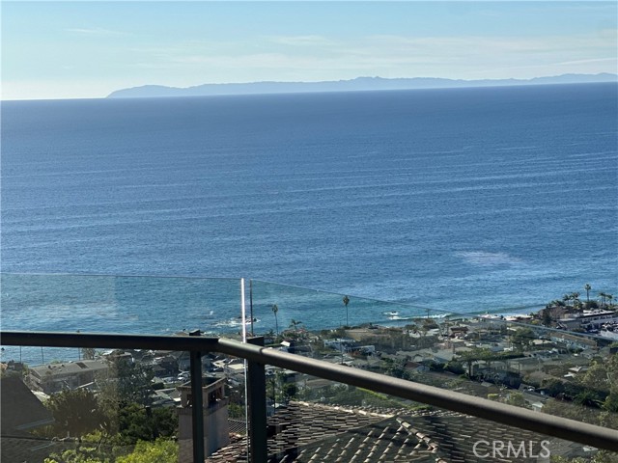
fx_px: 1375
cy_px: 232
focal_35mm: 77
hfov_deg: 25.3
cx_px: 309
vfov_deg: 19.1
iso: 32
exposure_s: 1/995
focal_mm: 9
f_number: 2.8
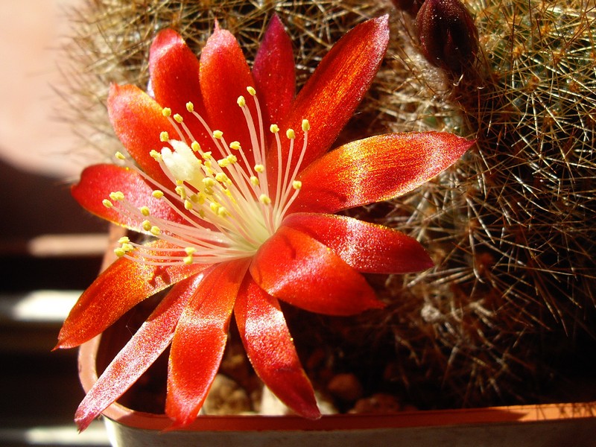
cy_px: 224
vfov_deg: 37.7
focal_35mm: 38
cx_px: 298
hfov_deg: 49.0
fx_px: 654
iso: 64
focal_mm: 7.9
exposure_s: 1/125
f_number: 8
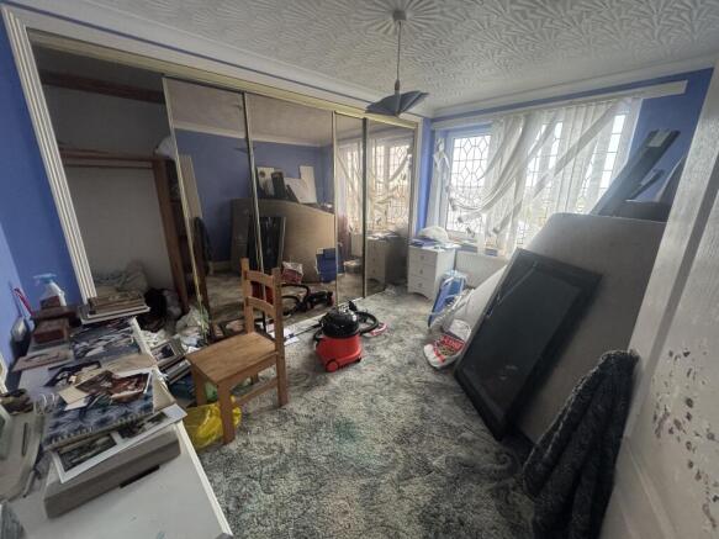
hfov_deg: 102.1
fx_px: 291
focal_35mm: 14
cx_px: 360
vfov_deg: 85.7
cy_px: 270
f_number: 2.2
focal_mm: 2.22
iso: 320
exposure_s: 1/99
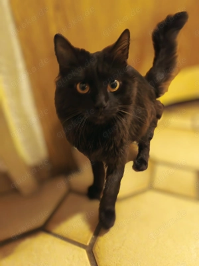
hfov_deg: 58.9
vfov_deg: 73.9
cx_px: 100
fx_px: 176
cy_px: 133
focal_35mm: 23
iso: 6400
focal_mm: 5.35
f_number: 1.7
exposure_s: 1/48.9
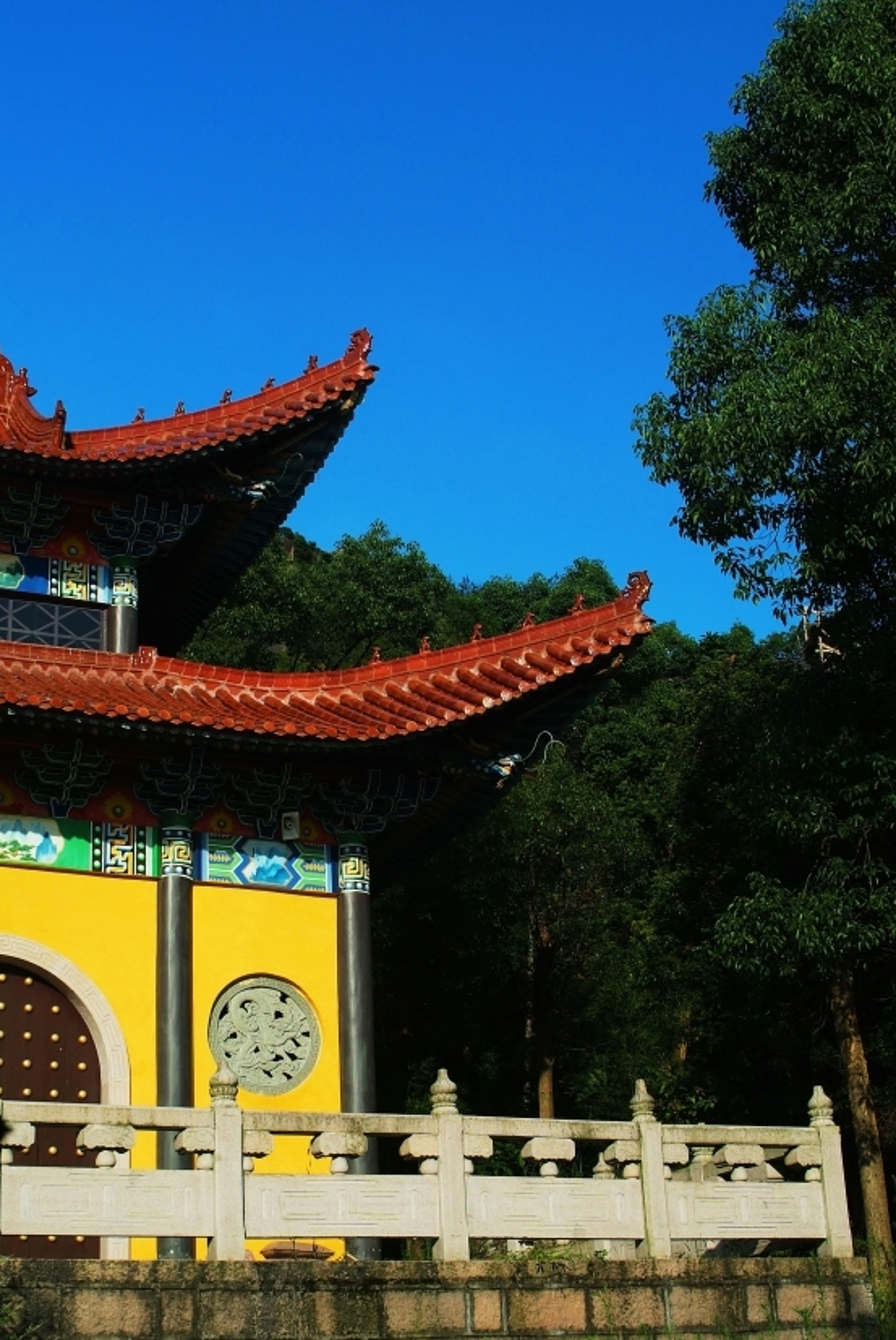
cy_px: 640
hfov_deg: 26.0
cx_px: 521
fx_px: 1937
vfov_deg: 38.1
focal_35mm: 52
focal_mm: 28
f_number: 8
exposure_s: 1/90
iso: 100
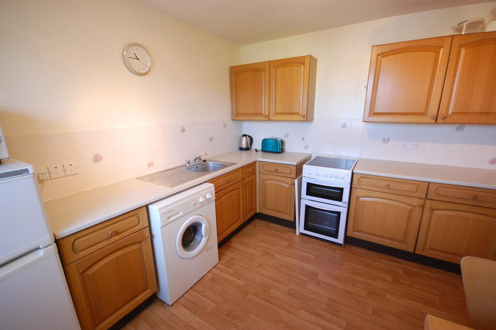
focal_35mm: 15
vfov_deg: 77.2
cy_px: 165
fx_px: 206
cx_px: 248
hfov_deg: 100.4
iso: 1600
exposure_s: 1/80
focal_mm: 10
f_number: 4.5
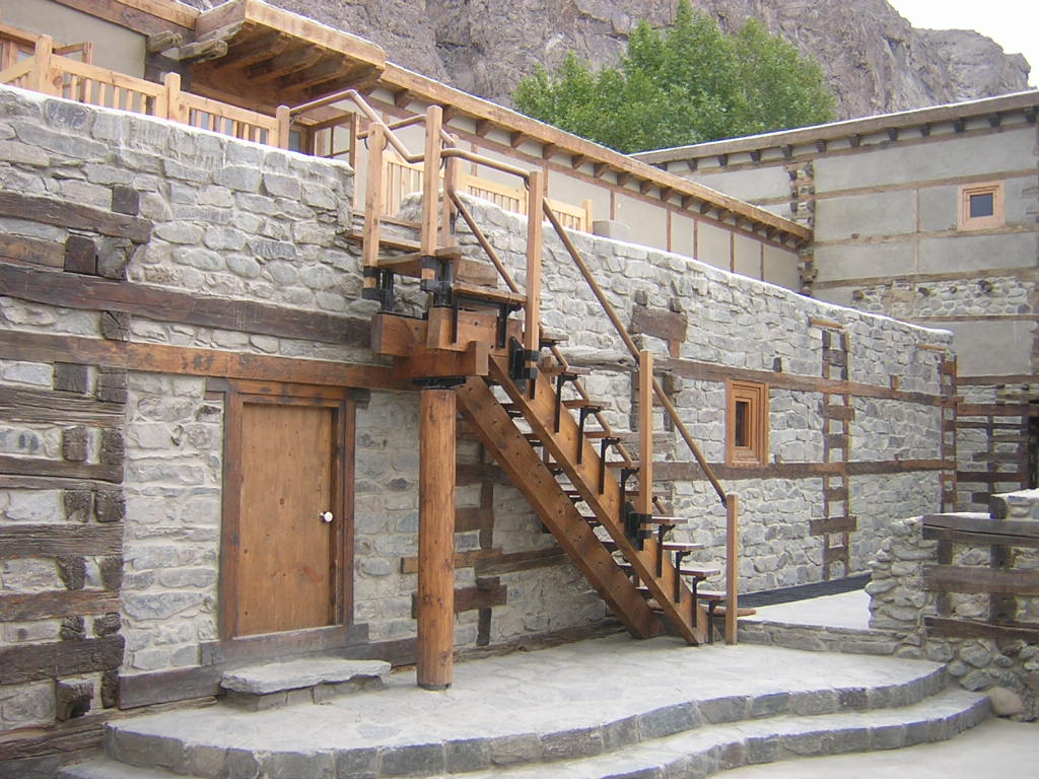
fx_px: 1081
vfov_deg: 39.7
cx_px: 520
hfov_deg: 51.4
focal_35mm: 36
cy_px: 390
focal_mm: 4.7
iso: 100
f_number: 2.6
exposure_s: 1/273
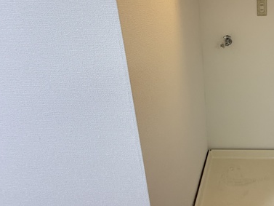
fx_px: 206
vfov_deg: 51.5
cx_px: 244
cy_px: 60
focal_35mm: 26
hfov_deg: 58.1
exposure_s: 1/60
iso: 400
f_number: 2.2
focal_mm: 2.22
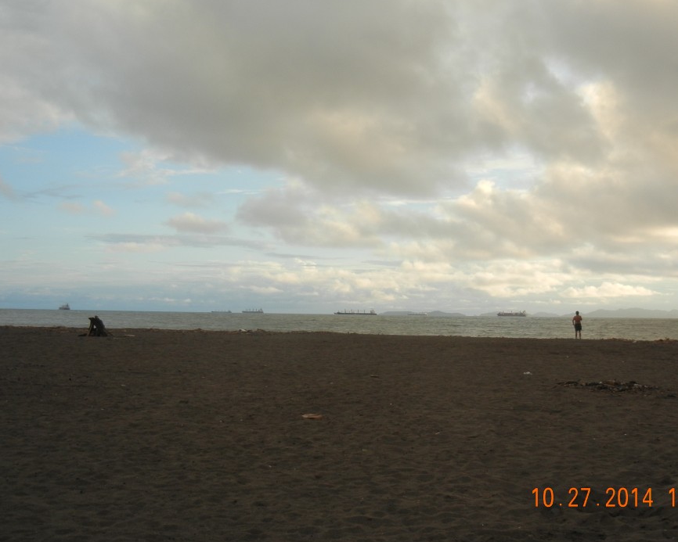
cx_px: 376
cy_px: 260
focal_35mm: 45
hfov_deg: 41.1
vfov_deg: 33.4
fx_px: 903
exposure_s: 1/574
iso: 160
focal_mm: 7.1
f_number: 3.7
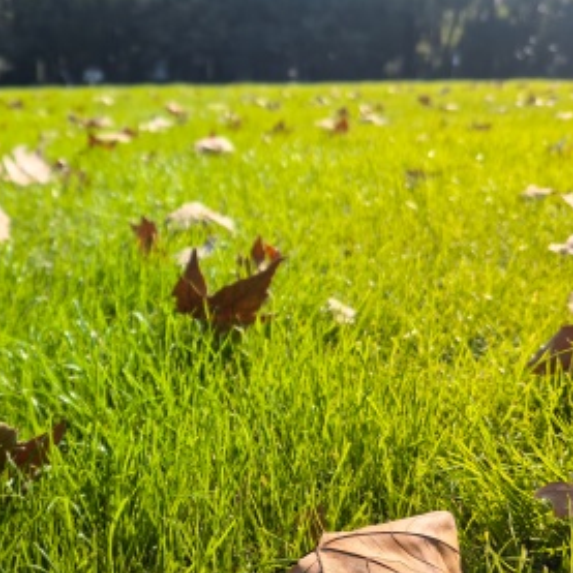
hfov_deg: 37.6
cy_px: 315
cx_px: 103
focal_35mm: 43
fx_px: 805
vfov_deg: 39.1
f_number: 1.4
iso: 50
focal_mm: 5.75
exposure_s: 1/5848
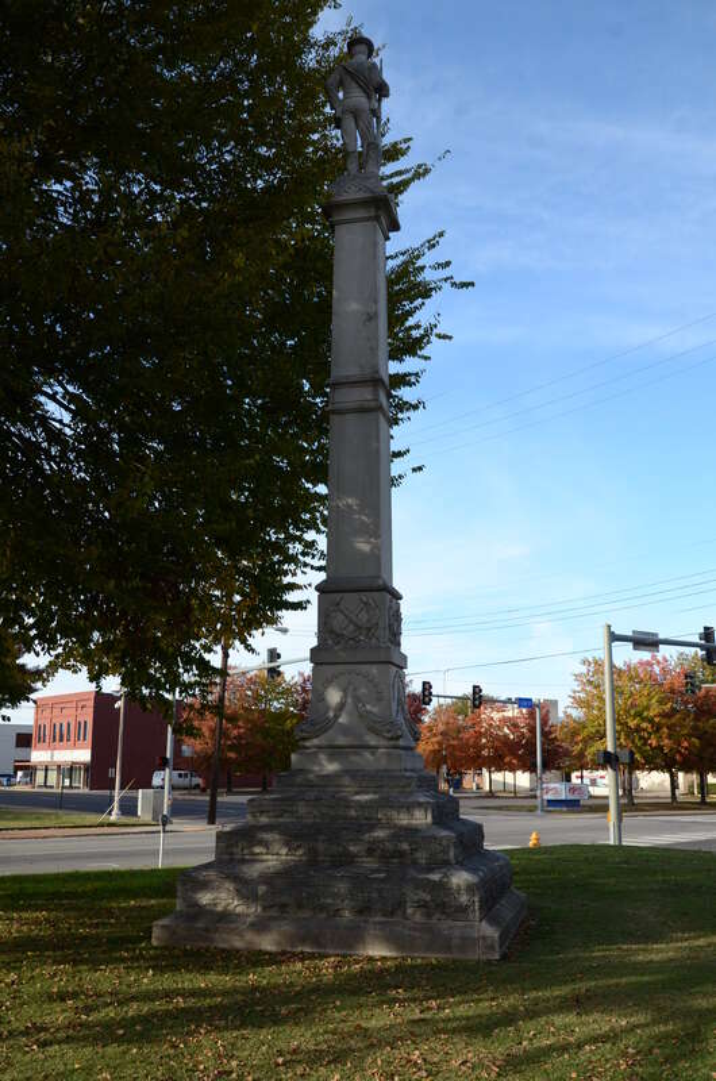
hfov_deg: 39.8
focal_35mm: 33
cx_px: 358
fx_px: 989
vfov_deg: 57.3
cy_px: 540
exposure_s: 1/1000
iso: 640
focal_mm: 22
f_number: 7.1
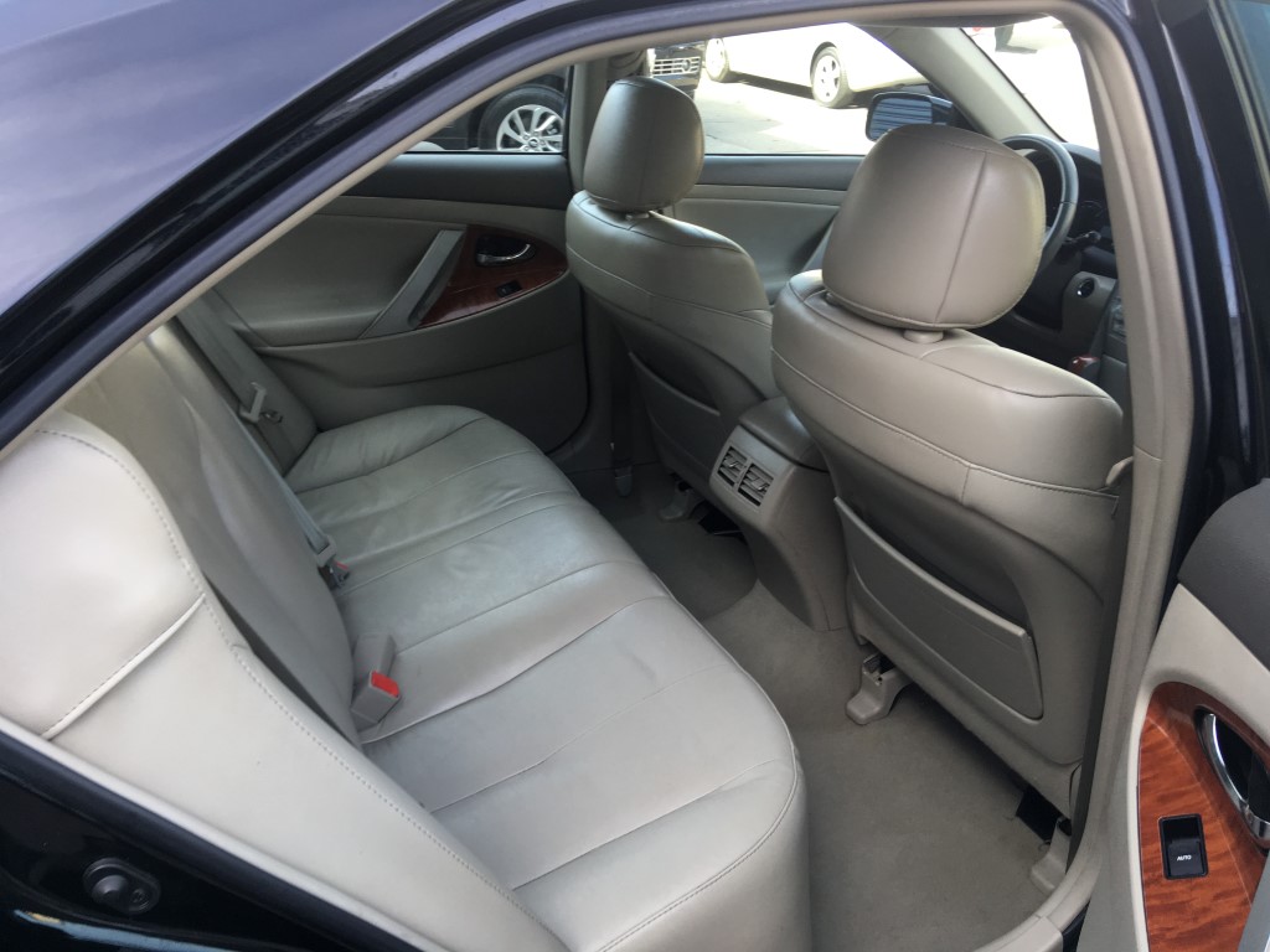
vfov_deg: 48.2
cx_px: 635
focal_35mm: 29
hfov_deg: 61.7
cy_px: 476
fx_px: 1064
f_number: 2.2
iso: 40
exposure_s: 1/120
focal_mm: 4.15
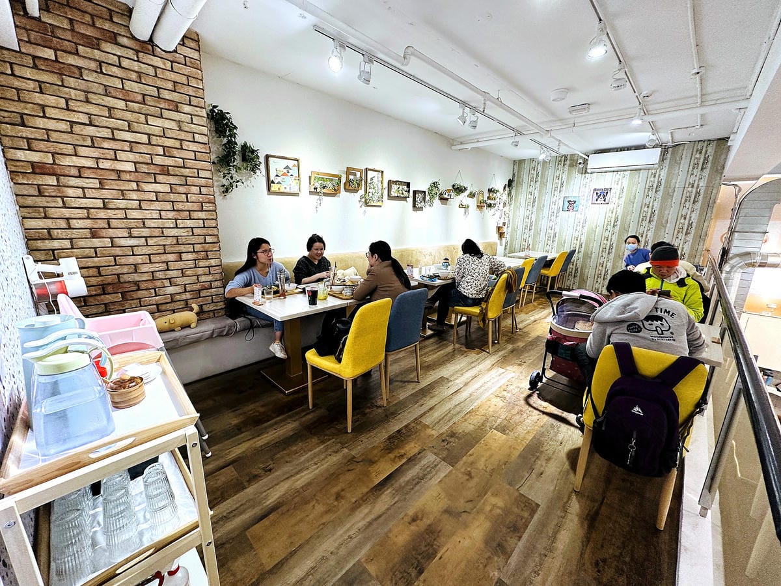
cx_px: 390
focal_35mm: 14
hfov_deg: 102.1
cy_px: 293
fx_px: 316
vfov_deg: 85.7
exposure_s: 1/60
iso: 160
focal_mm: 2.22
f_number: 2.2
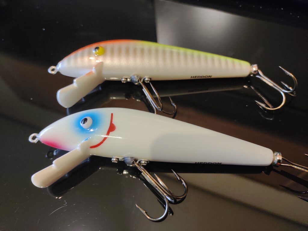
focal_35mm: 27
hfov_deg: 65.3
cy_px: 116
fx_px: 240
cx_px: 154
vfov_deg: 51.4
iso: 345
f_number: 1.79
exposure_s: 1/25
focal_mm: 4.71
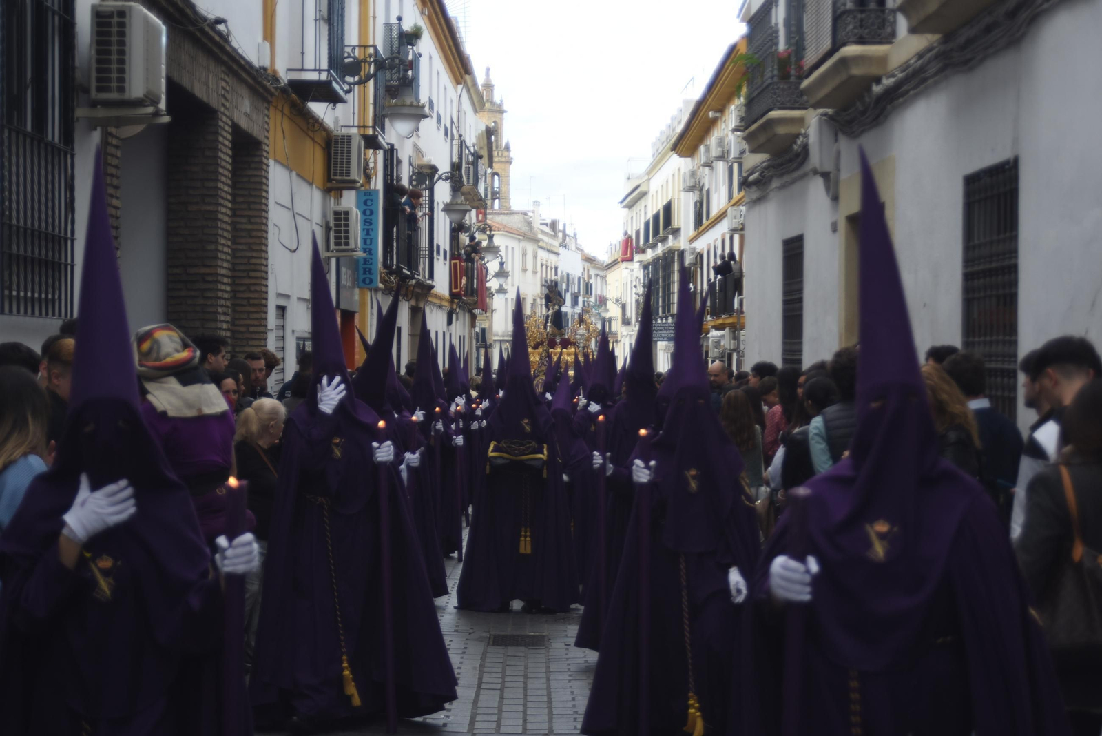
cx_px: 551
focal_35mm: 70
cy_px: 368
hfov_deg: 28.8
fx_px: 2143
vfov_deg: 19.5
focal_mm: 70
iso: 400
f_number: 5.6
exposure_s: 1/320
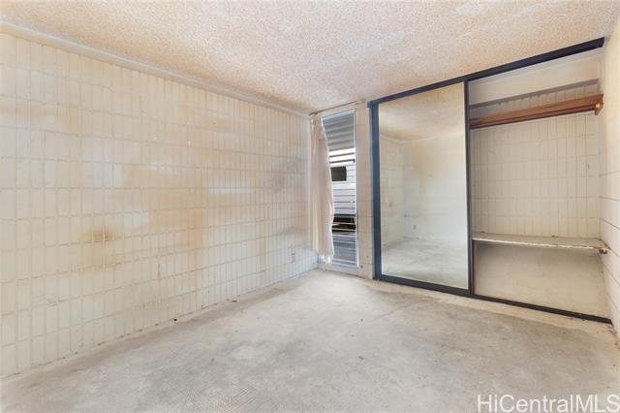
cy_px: 206
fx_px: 258
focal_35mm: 15
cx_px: 310
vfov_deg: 77.3
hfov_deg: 100.4
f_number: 8
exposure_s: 1/13
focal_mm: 10
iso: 400
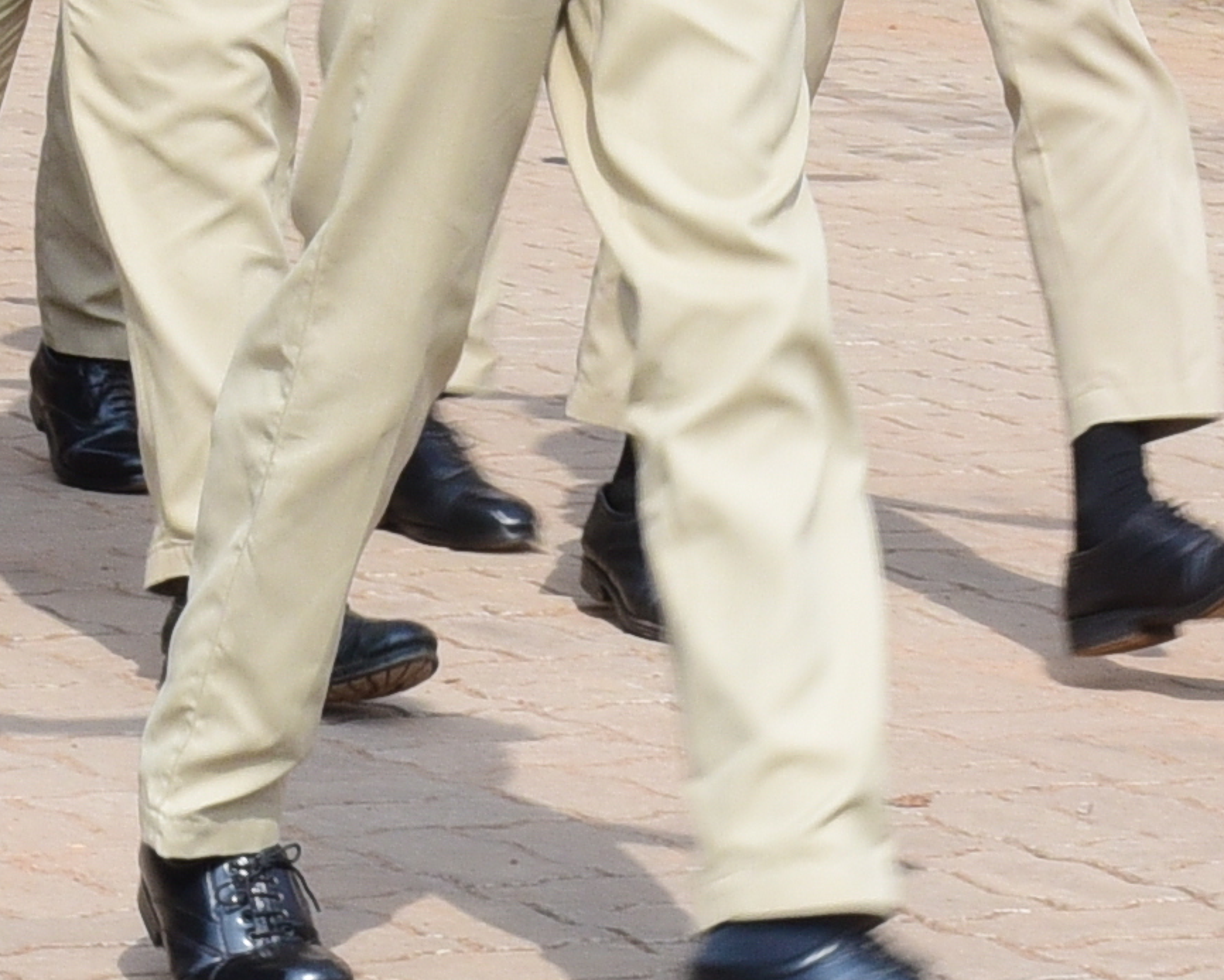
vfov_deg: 5.1
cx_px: 926
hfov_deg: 6.4
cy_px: -82
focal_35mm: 300
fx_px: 10869
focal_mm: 46
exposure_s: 1/125
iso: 500
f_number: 14
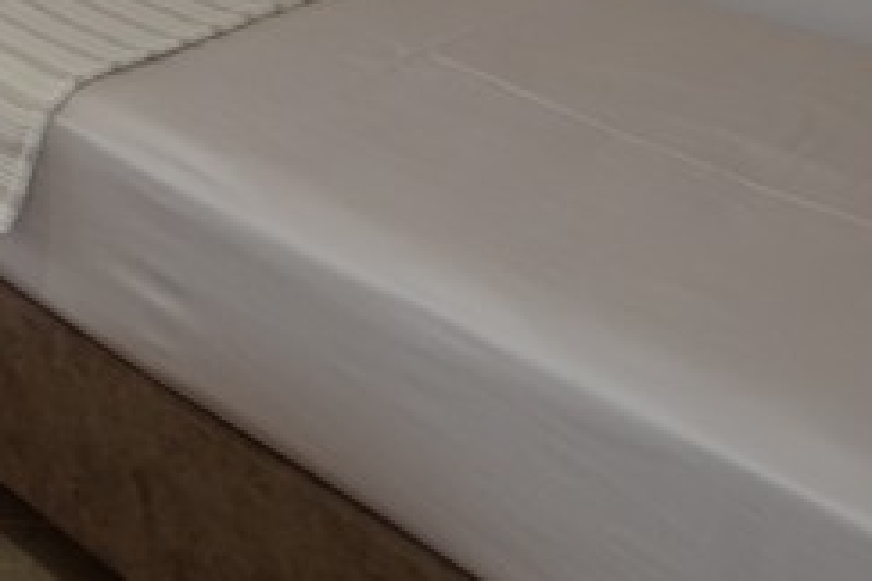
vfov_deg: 19.2
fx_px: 1526
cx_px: -122
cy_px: -262
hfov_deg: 28.5
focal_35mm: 63
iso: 400
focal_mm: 10
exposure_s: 1/125
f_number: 3.5
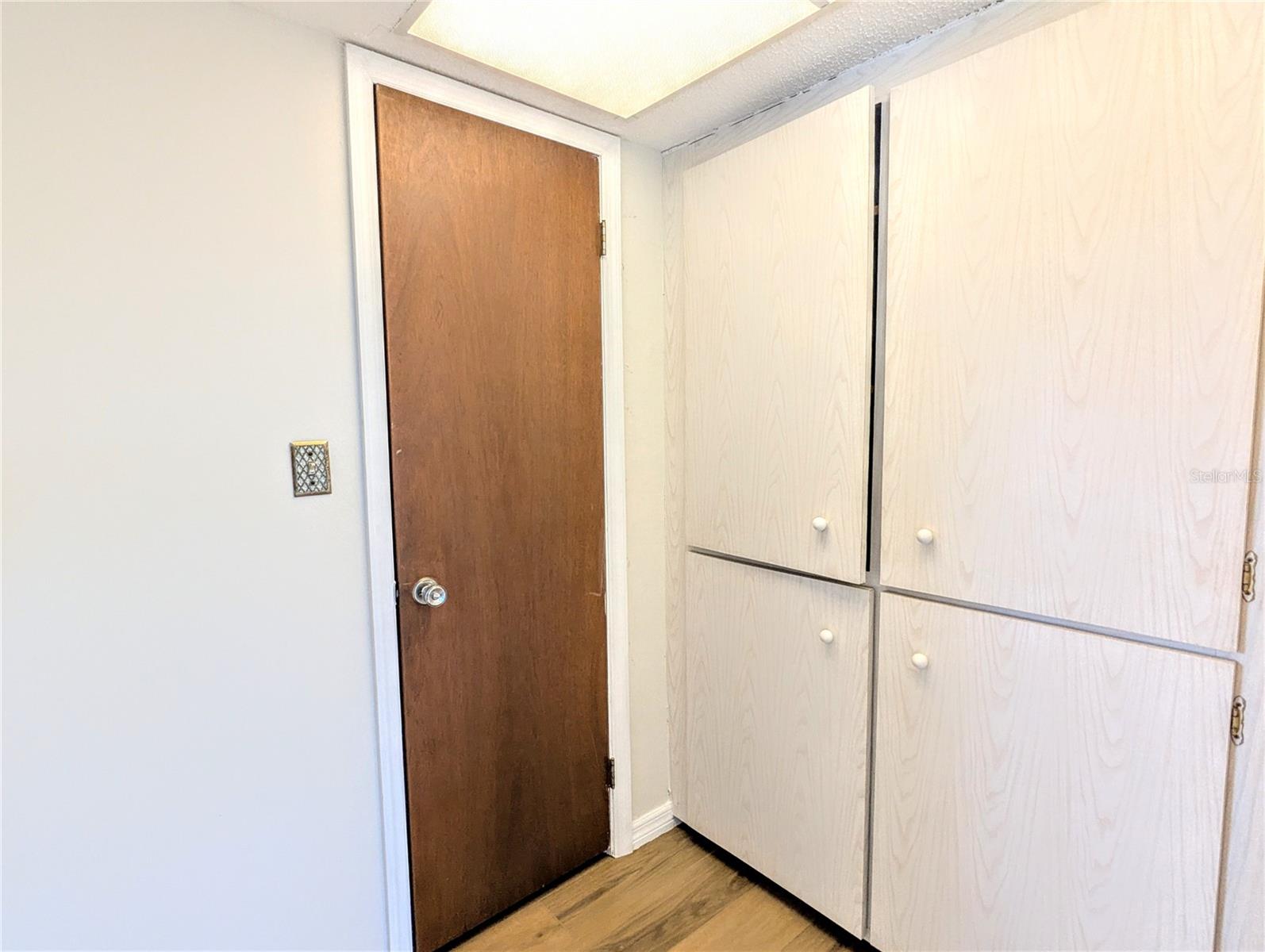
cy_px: 476
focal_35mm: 16
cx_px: 632
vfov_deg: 78.2
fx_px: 585
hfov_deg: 94.4
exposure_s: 1/120
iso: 111
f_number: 2.2
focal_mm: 2.35
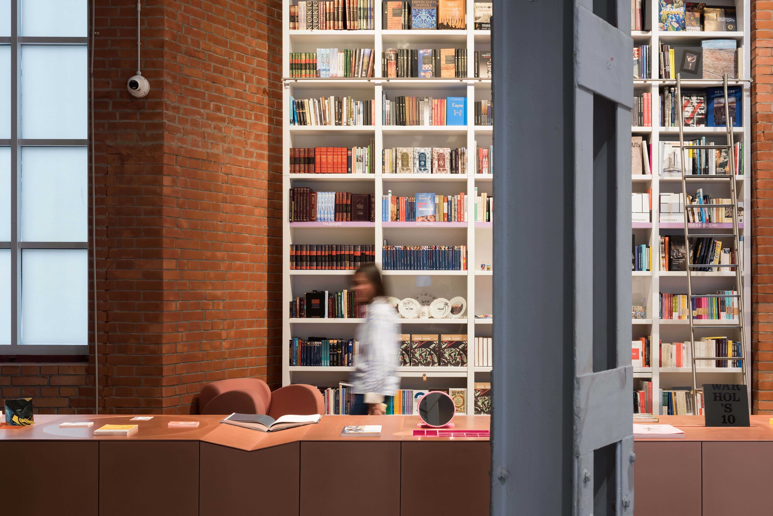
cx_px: 386
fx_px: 967
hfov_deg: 43.6
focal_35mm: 45
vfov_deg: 29.9
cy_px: 258
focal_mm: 45
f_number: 8
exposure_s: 1/5
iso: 400
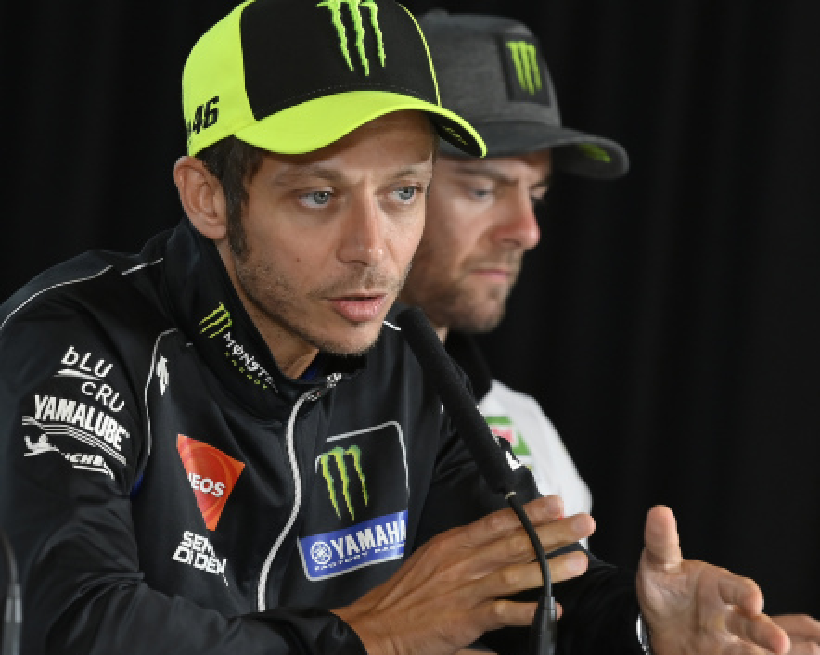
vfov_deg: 4.9
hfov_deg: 6.1
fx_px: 7640
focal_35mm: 315
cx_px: 378
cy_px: 297
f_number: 4
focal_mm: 165
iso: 1000
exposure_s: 1/250
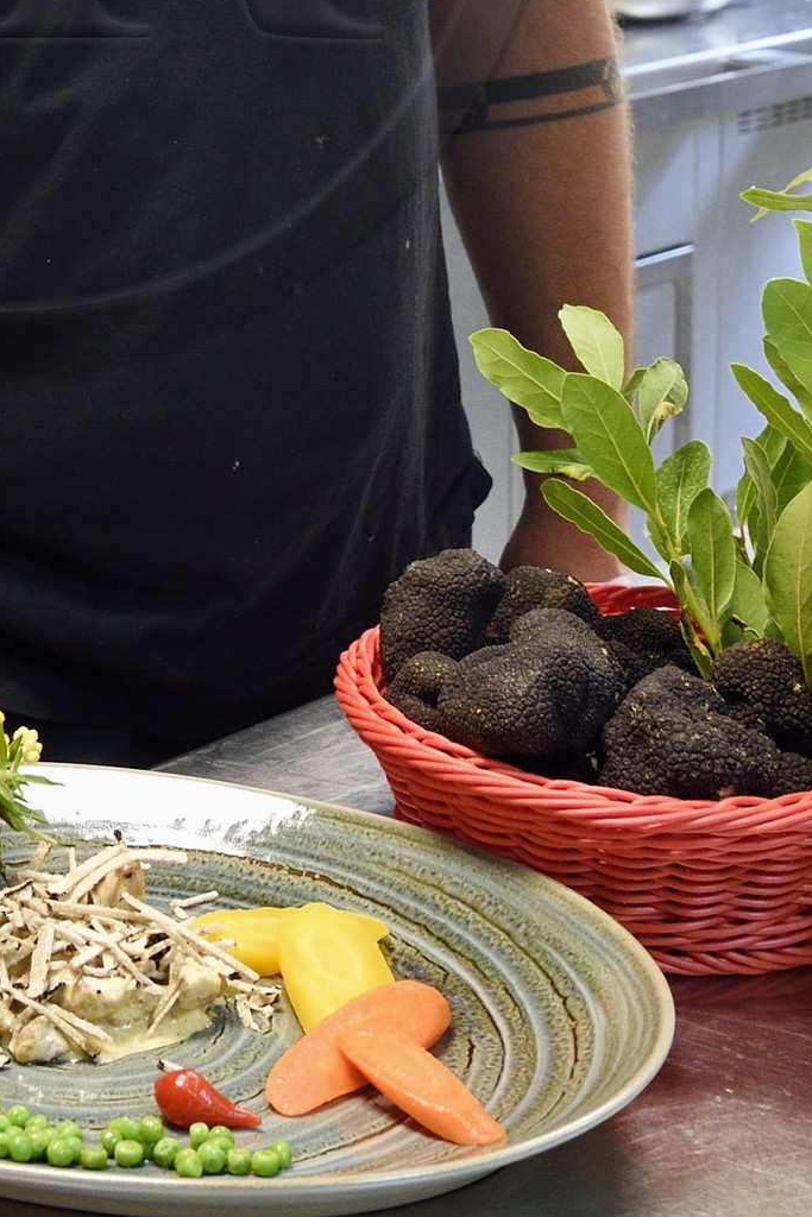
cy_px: -179
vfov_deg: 24.8
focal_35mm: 75
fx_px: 2536
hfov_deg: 17.7
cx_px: -4
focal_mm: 32
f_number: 9
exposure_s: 1/30
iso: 1600
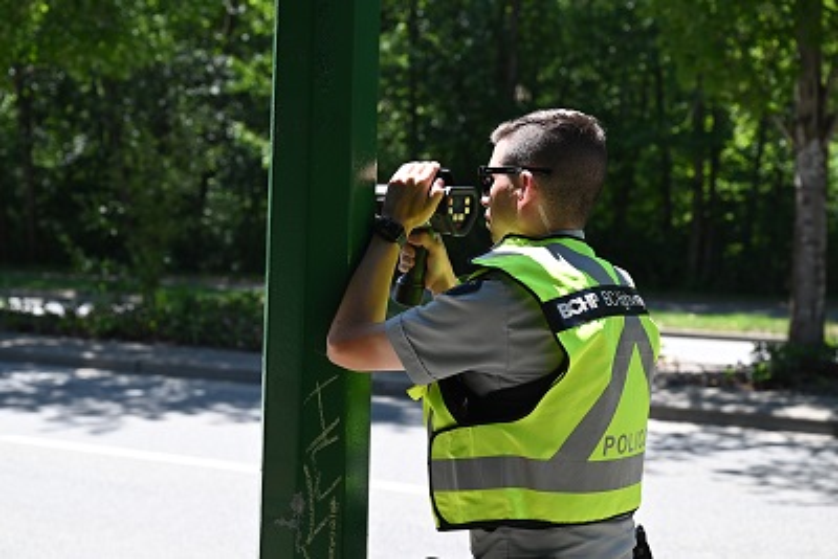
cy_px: 280
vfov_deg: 19.5
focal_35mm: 70
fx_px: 1630
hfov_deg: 28.8
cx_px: 419
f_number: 5.6
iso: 125
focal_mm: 70
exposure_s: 1/250
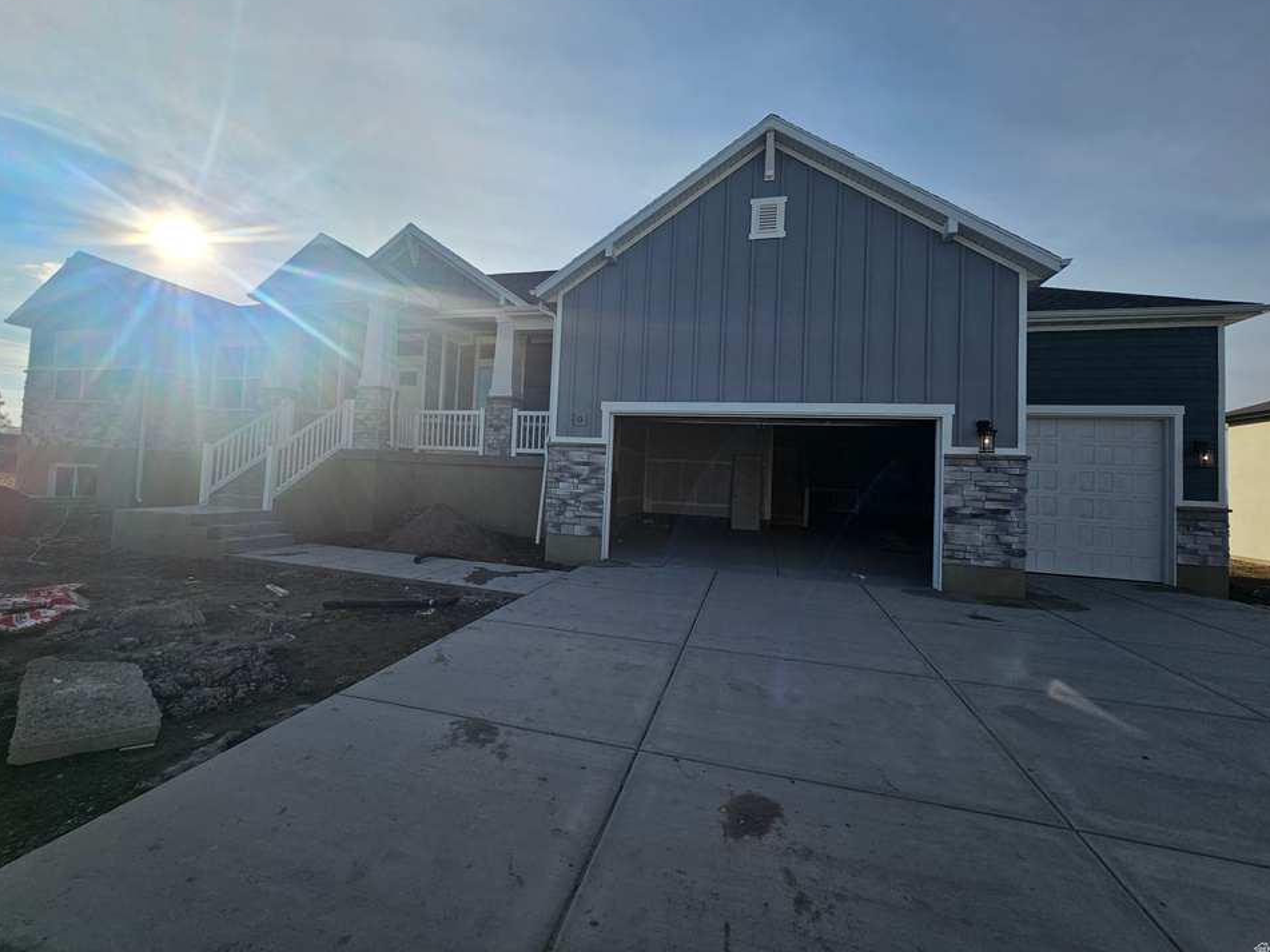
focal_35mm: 14
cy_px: 450
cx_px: 592
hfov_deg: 101.9
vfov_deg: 85.6
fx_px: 514
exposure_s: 1/4043
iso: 50
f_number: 2.2
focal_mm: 2.2
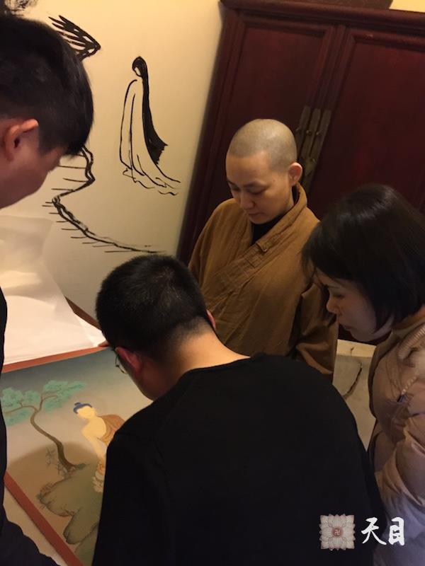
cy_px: 283
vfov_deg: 61.7
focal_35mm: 29
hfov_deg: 48.2
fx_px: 475
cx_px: 212
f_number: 2.2
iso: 250
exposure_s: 1/8
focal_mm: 4.15
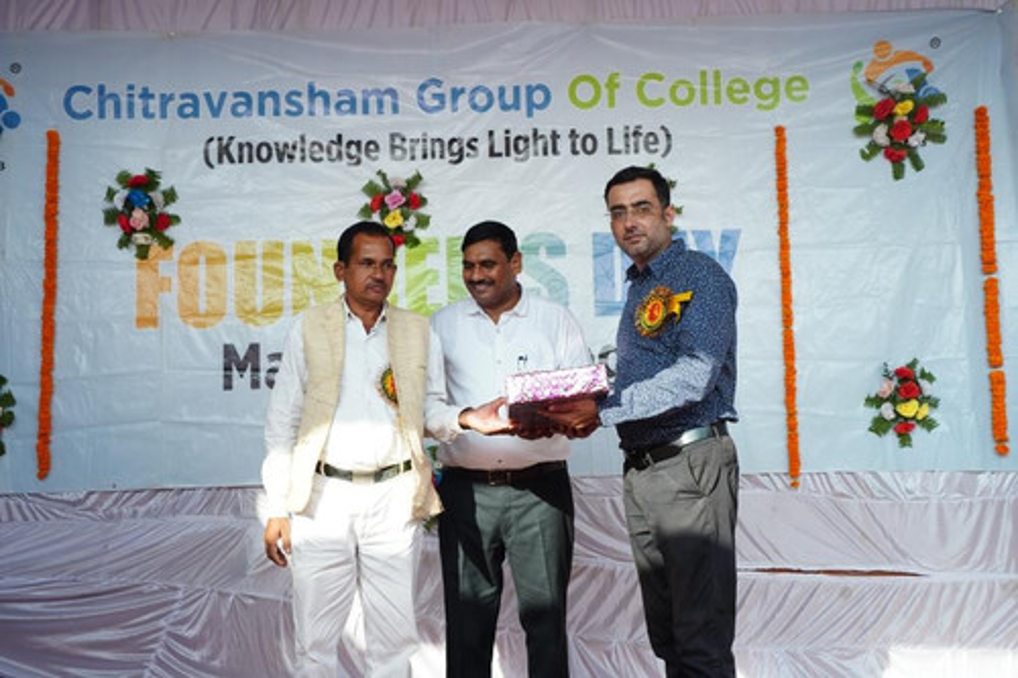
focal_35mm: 45
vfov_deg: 29.8
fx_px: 1272
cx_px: 509
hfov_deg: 43.6
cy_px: 339
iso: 400
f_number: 6.3
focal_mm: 45
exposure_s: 1/160
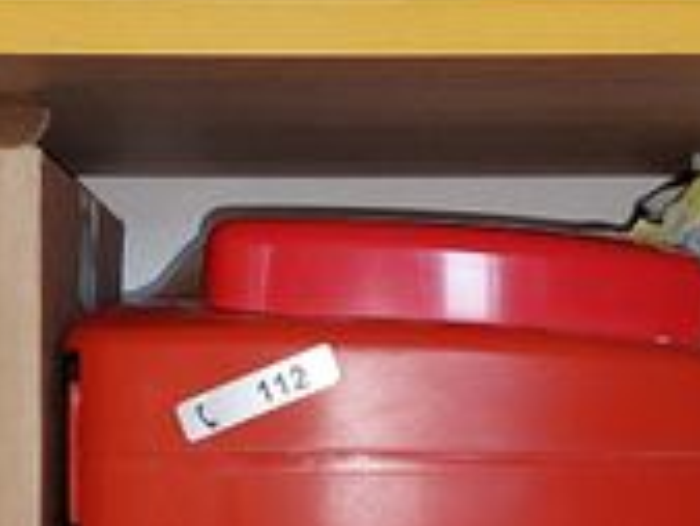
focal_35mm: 108
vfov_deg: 13.7
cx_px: 331
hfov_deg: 18.2
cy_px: 340
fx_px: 2186
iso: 250
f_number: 1.8
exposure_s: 1/120
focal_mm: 5.23
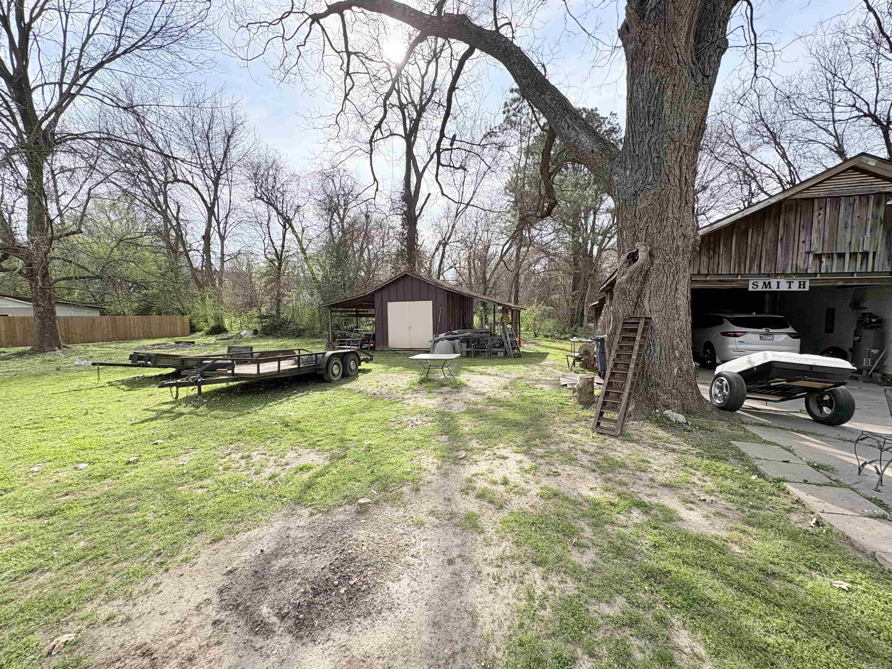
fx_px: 361
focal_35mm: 14
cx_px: 446
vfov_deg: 85.7
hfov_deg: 102.1
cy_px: 334
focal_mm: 2.22
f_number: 2.2
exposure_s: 1/1078
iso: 64
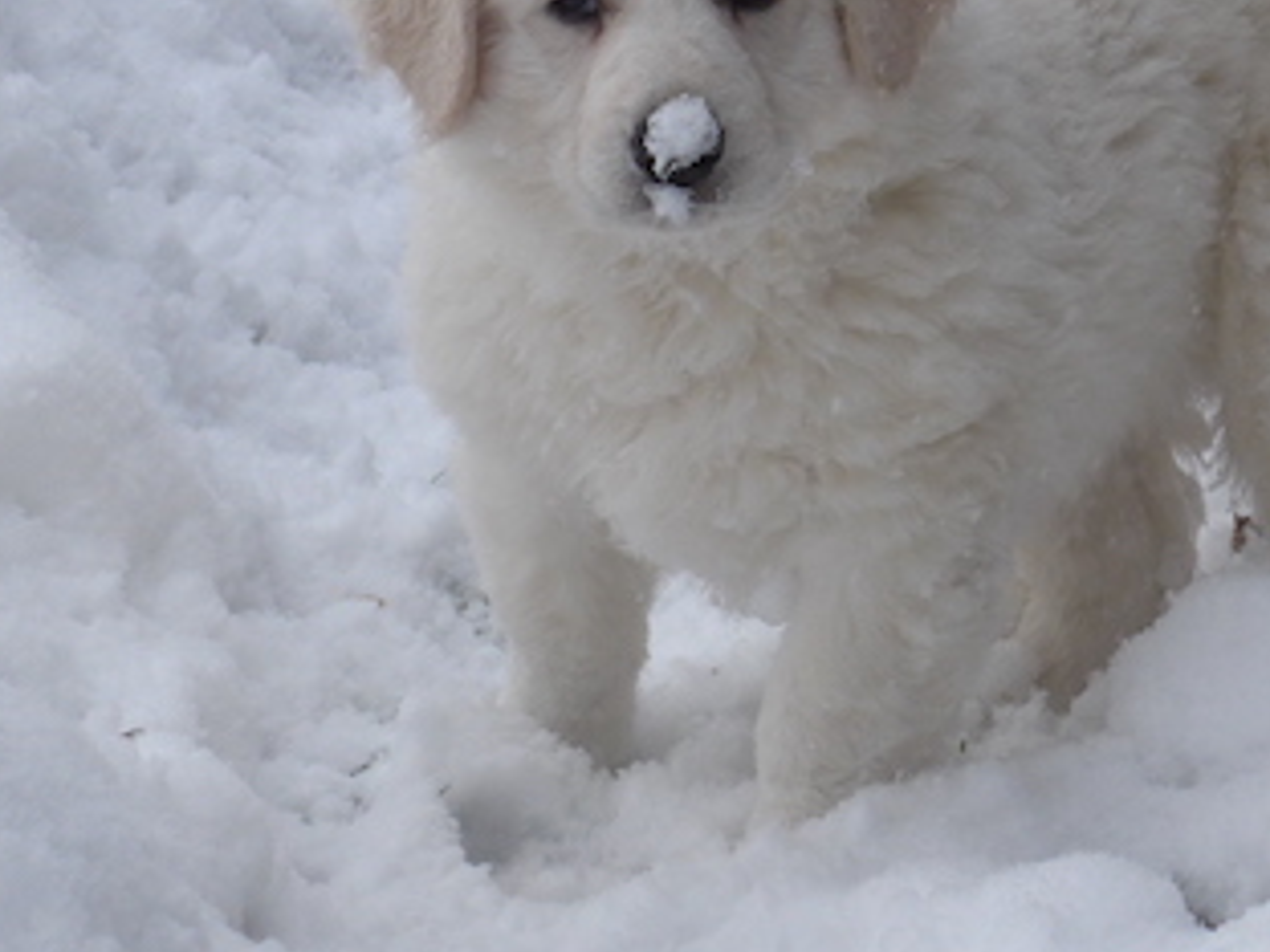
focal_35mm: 206
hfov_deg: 9.6
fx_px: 7558
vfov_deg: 7.2
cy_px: 378
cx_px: 900
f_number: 5.6
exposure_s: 1/320
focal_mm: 22.9
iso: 400
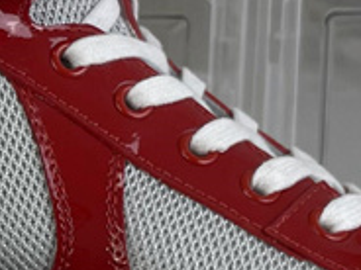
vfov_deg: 8.7
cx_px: -188
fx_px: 1773
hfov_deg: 11.2
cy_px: 190
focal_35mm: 170
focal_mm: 4.2
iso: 32
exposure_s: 1/175
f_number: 1.6
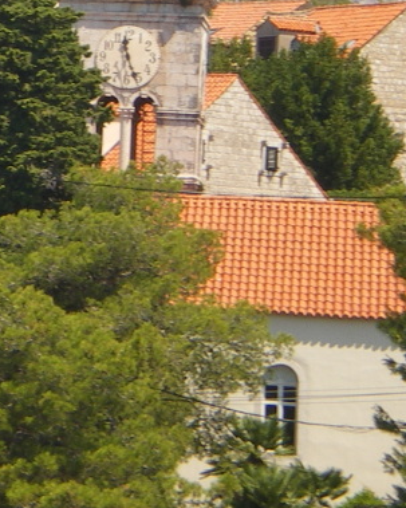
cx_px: -225
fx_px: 5019
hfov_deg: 4.6
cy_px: 126
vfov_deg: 5.8
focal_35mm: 334
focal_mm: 18.9
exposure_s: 1/100
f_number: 8.5
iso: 50
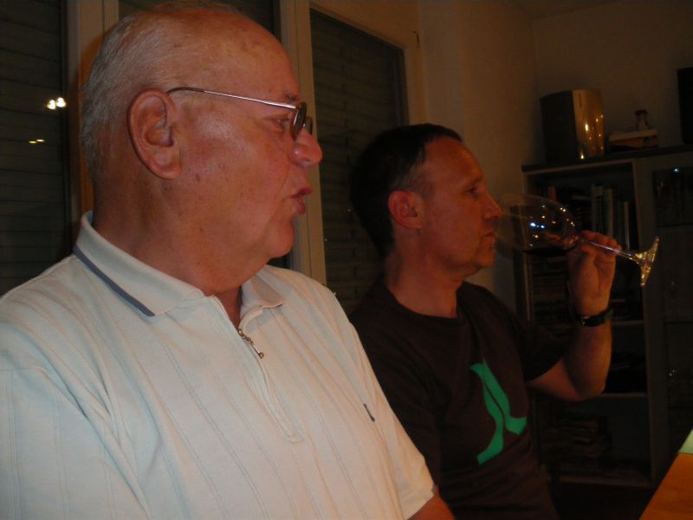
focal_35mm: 36
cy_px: 260
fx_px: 721
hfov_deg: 51.4
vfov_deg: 39.7
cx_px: 346
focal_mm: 6.3
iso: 320
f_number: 3.5
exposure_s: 1/50
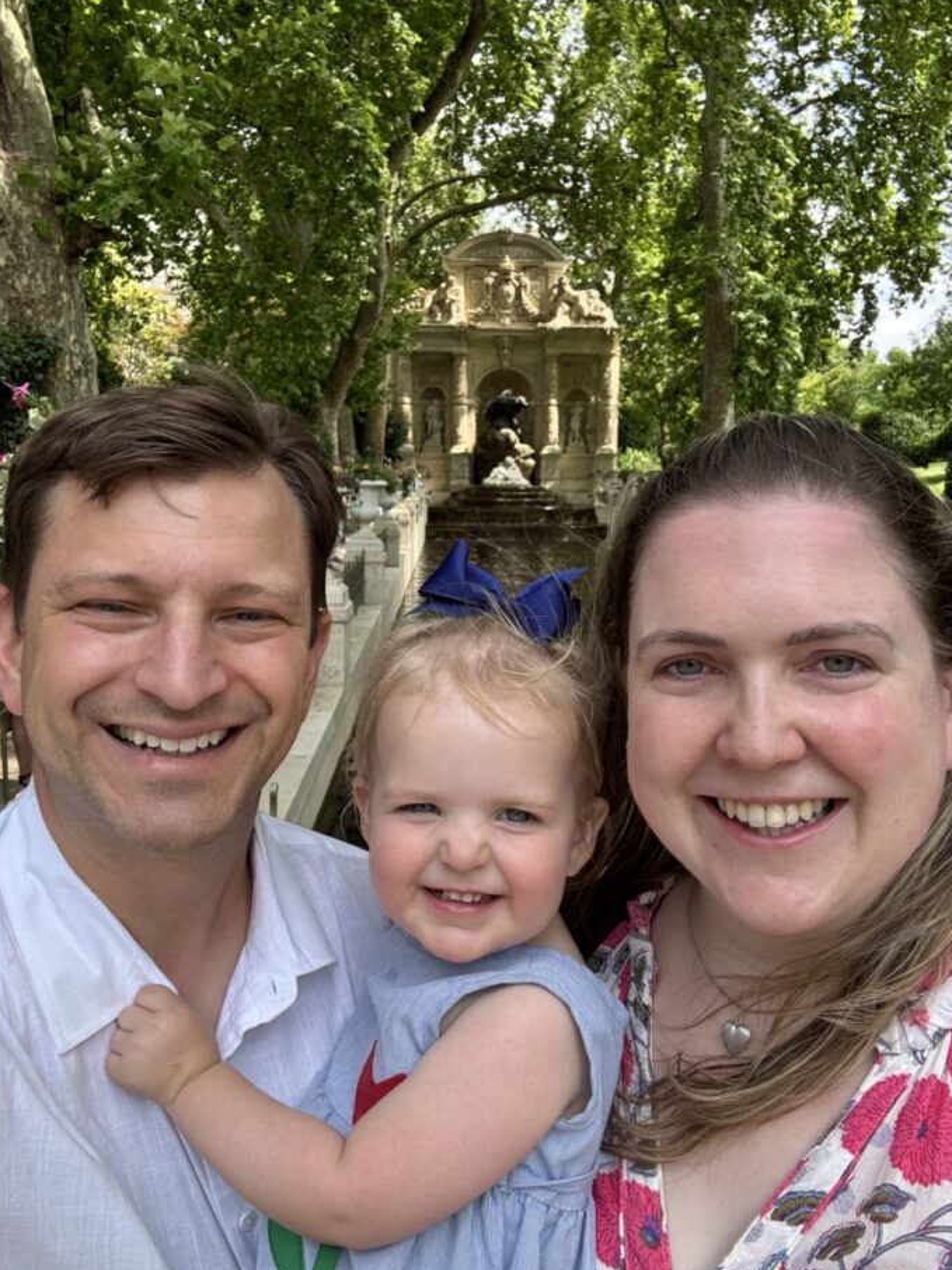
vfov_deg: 67.2
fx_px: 954
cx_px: 481
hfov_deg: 53.0
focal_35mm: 26
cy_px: 592
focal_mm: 2.69
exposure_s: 1/286
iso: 25
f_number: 1.9
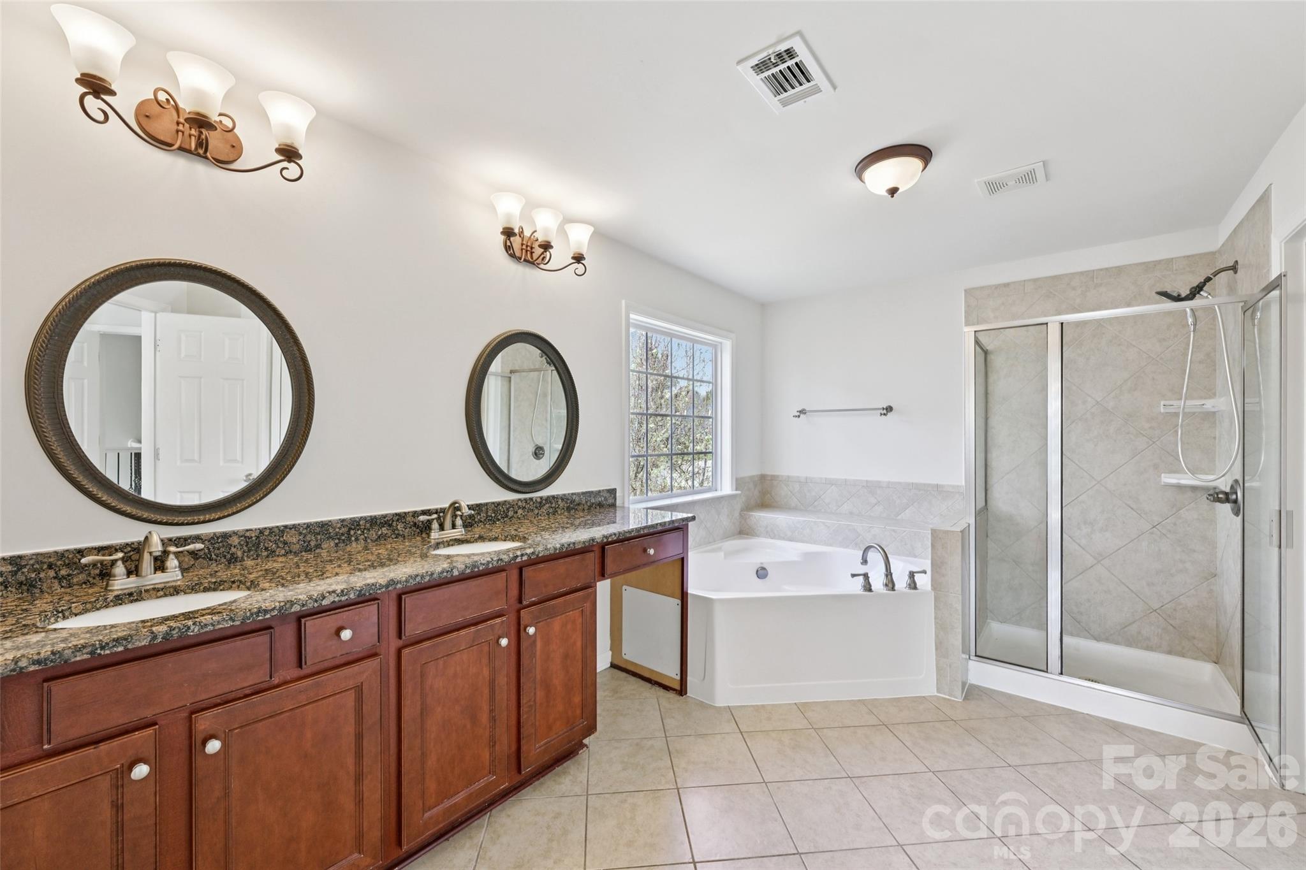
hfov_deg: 104.3
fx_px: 508
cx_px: 653
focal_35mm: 14
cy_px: 435
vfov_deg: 81.2
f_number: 8
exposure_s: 1/15
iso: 125
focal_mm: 14
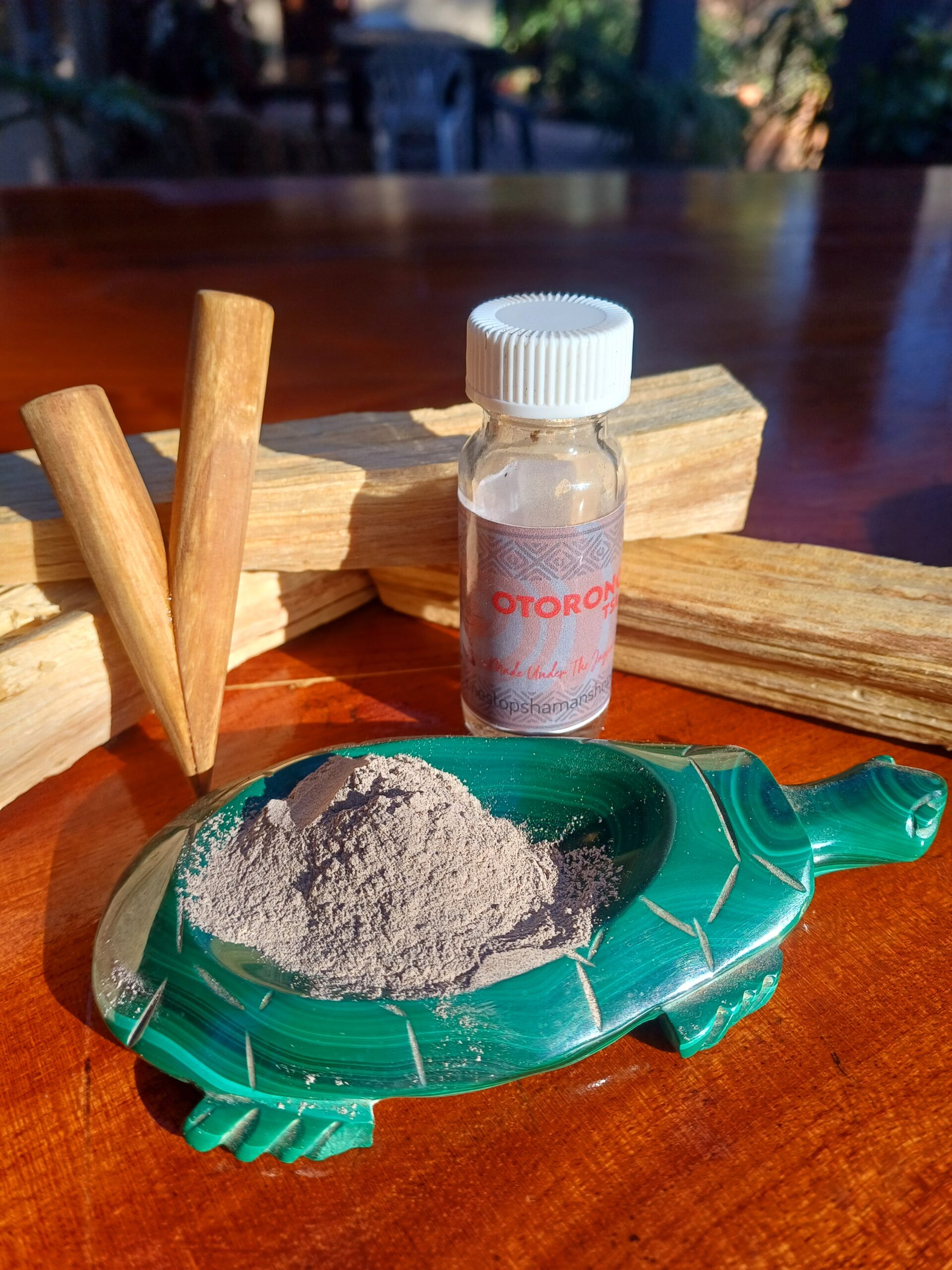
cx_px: 476
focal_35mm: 25
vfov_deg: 69.4
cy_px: 635
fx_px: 917
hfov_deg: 54.9
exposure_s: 1/330
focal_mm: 4.65
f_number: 1.8
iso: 50
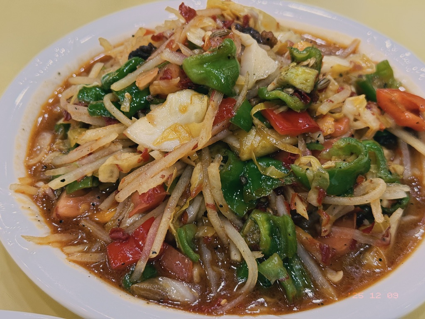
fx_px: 589
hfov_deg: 39.7
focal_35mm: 48
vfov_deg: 30.3
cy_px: 160
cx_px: 212
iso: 200
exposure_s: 1/33
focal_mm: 6.76
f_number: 1.78
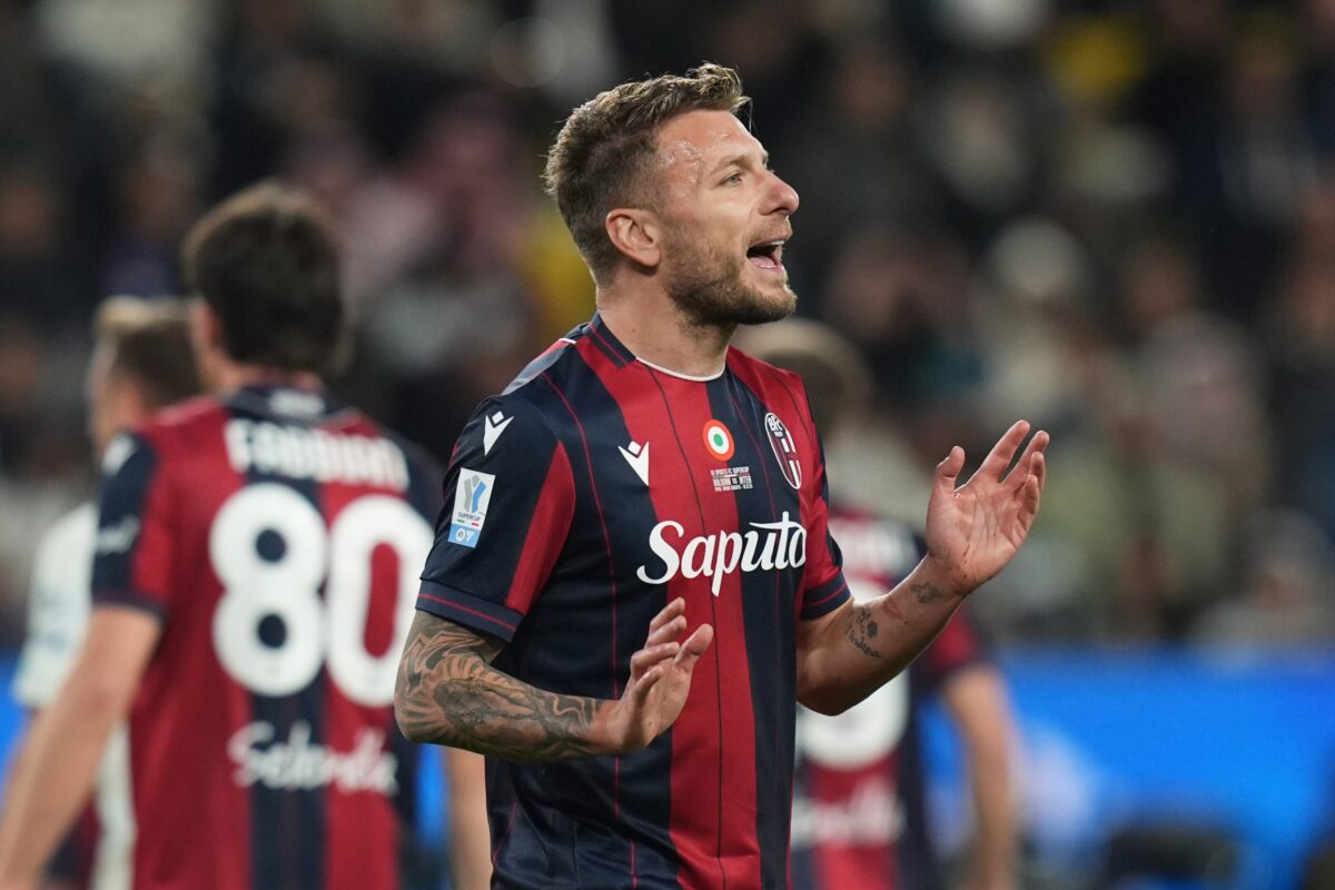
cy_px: 445
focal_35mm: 400
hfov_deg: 5.2
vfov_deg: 3.4
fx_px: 14832
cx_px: 668
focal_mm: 400
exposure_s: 1/2000
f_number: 3.2
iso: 2000
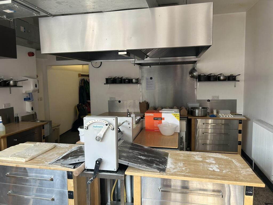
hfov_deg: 67.3
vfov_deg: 53.1
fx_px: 205
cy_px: 102
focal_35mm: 26
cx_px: 136
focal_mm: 5.7
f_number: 1.5
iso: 40
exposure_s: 1/181
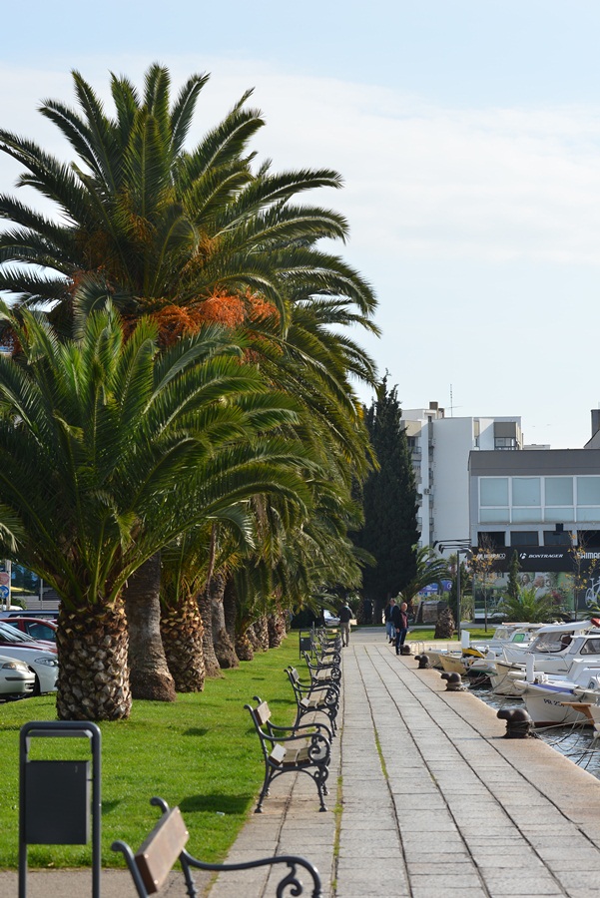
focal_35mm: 105
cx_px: 300
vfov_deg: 19.4
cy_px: 449
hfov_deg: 13.1
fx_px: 2622
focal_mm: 105
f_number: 9
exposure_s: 1/320
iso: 160
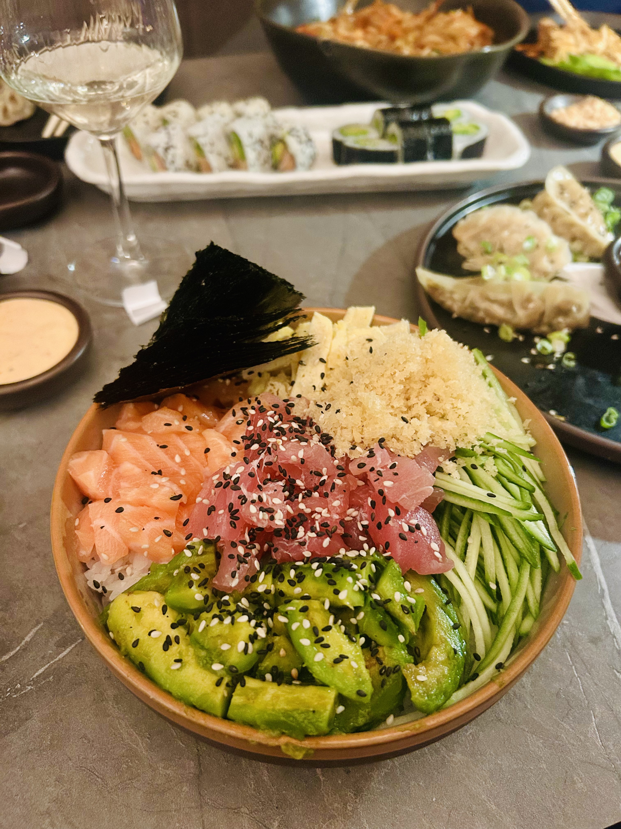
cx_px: 310
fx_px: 622
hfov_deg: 53.1
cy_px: 414
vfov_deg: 67.3
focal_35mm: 26
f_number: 1.5
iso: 640
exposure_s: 1/25
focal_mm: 5.7
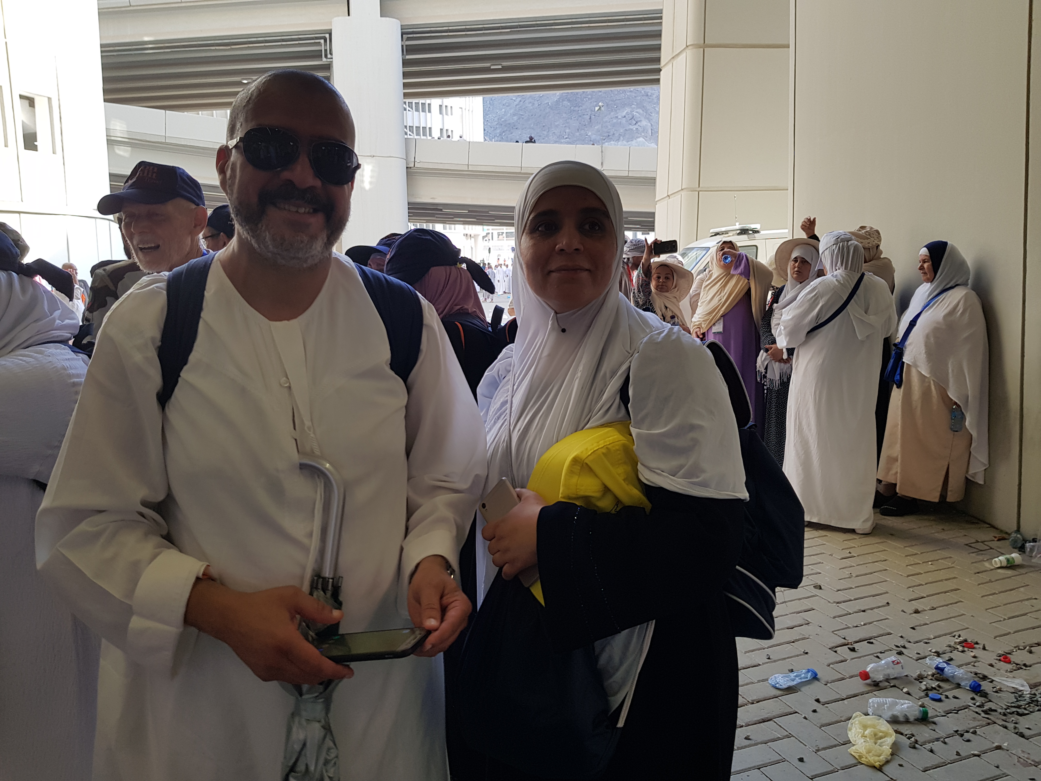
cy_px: 390
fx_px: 782
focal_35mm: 26
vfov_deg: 53.1
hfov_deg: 67.3
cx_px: 520
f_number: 1.7
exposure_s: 1/169
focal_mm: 4.2
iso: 40
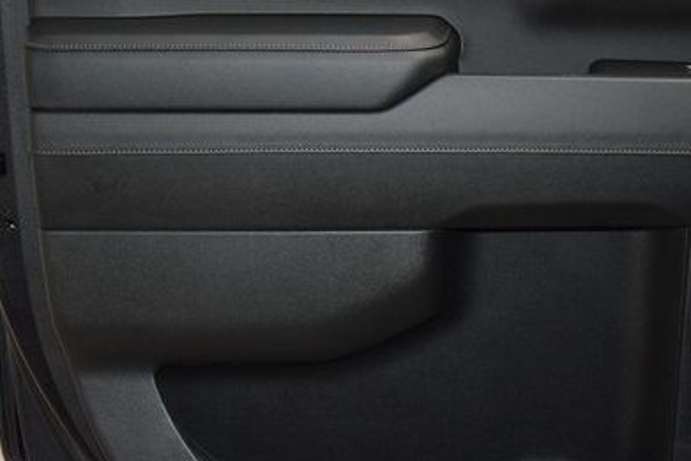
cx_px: 437
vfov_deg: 23.0
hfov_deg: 33.7
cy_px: 222
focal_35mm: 59
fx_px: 1133
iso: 2000
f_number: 3.8
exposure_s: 1/125
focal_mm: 24
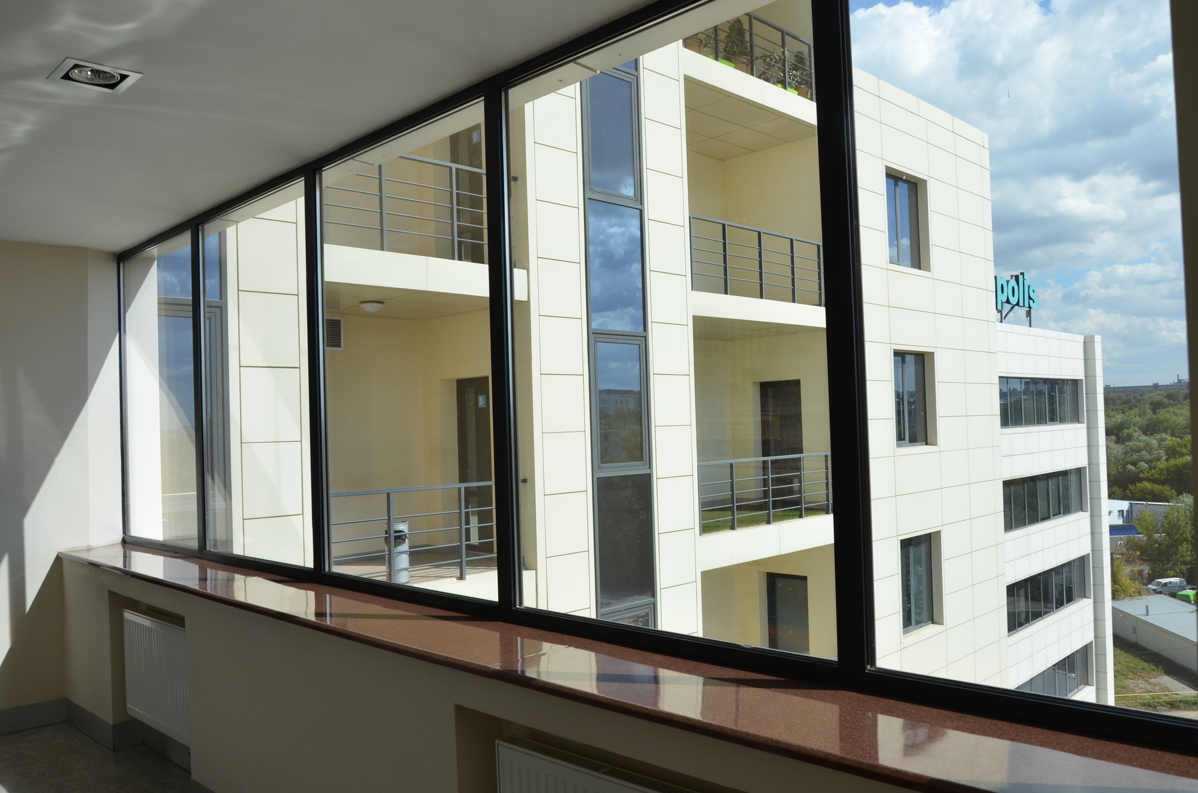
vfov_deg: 47.7
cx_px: 599
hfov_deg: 67.5
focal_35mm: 27
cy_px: 396
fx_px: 897
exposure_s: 1/250
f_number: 8
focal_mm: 18
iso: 200
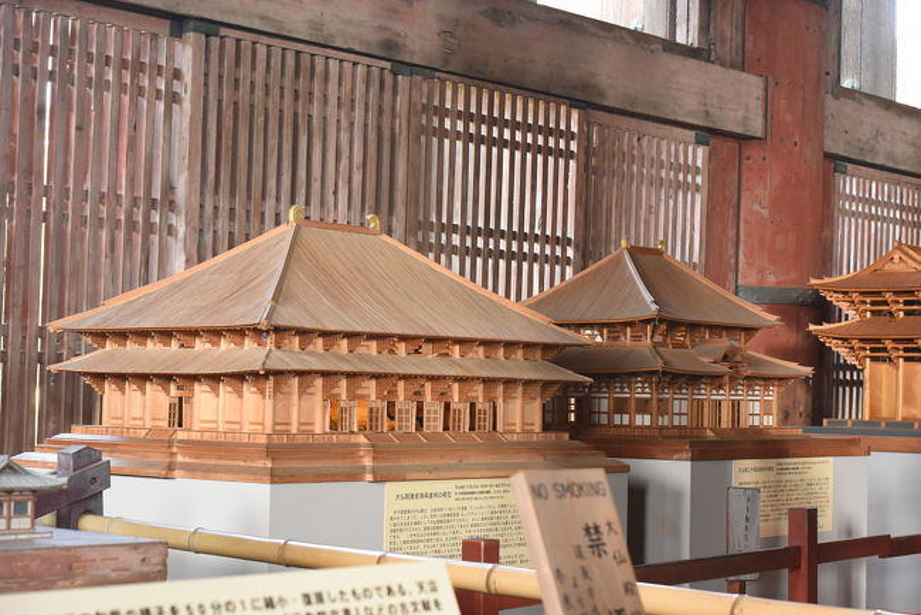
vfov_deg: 19.5
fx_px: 1792
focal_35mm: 70
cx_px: 460
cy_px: 308
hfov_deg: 28.8
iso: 6400
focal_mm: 70
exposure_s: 1/100
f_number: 8
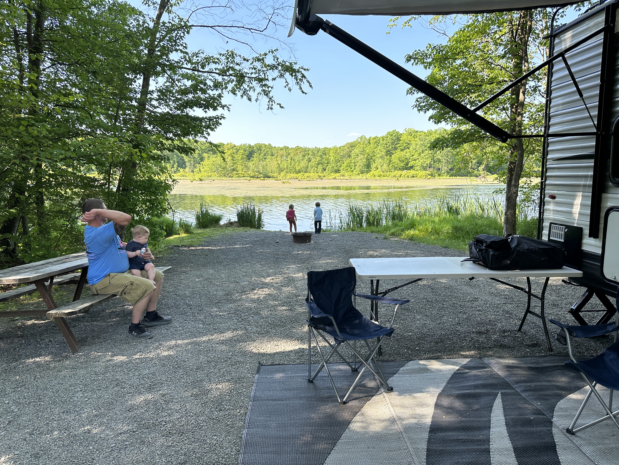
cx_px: 310
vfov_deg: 56.8
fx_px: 429
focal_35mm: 24
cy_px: 232
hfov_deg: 71.6
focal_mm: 6.86
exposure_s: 1/864
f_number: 1.78
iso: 80
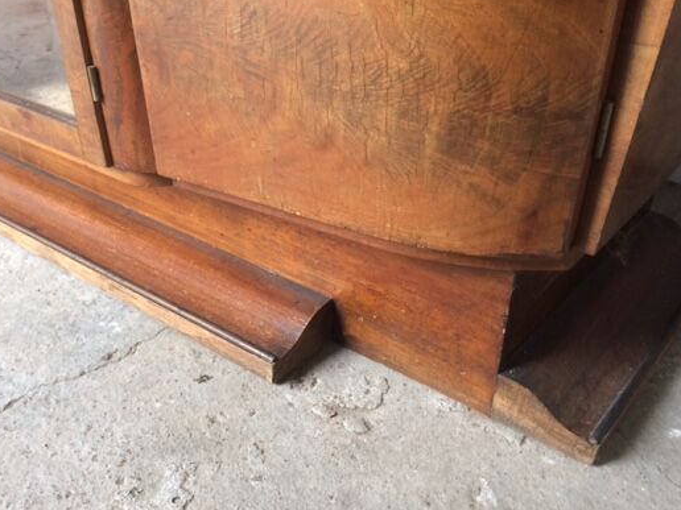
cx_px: 302
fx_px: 708
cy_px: 300
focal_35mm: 36
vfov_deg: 39.5
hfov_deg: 51.2
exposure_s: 1/33
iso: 100
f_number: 2.2
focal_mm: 4.15
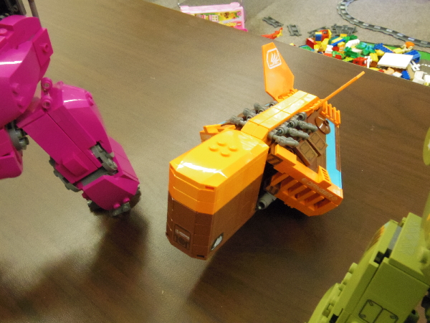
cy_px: 162
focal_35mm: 30
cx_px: 215
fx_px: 373
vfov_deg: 46.8
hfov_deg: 60.0
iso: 2000
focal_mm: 5.4
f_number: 6.3
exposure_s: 1/50
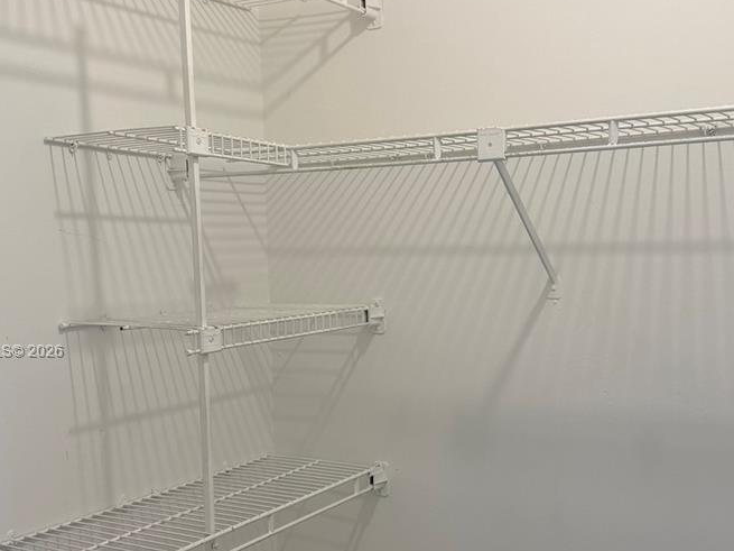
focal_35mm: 44
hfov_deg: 43.0
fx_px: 933
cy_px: 352
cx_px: 360
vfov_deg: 32.7
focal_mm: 6.76
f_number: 1.78
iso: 100
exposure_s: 1/120
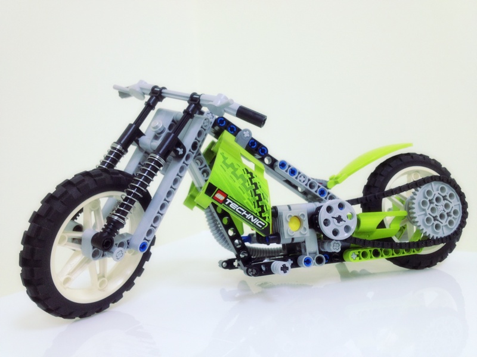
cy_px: 178
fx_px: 482
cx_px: 238
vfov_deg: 40.7
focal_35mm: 35
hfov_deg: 52.6
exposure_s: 1/20
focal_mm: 4.28
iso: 100
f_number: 2.4
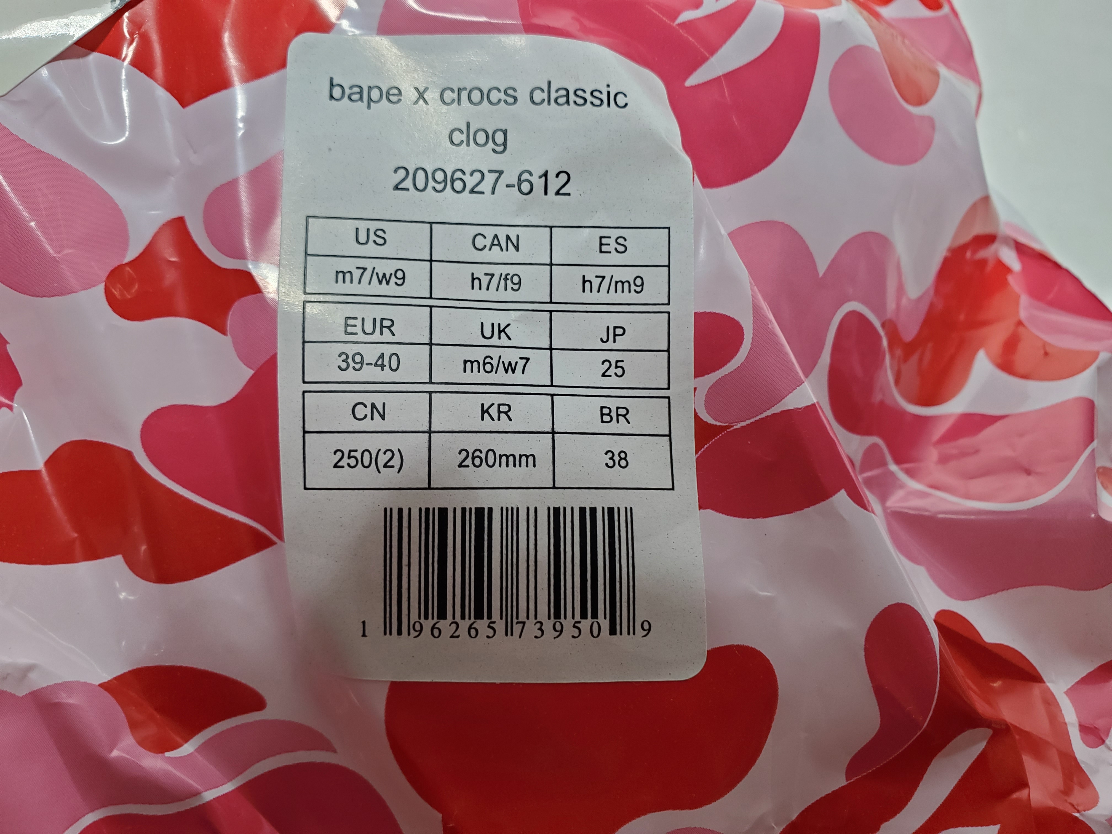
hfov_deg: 67.3
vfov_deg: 53.1
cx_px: 556
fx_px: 835
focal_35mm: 26
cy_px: 417
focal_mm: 4.3
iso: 80
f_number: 2.4
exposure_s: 1/100
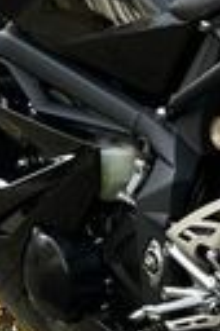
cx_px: 432
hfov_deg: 10.2
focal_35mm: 125
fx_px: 1149
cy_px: 134
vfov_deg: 16.4
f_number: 1.78
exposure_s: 1/594
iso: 80
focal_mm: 6.86
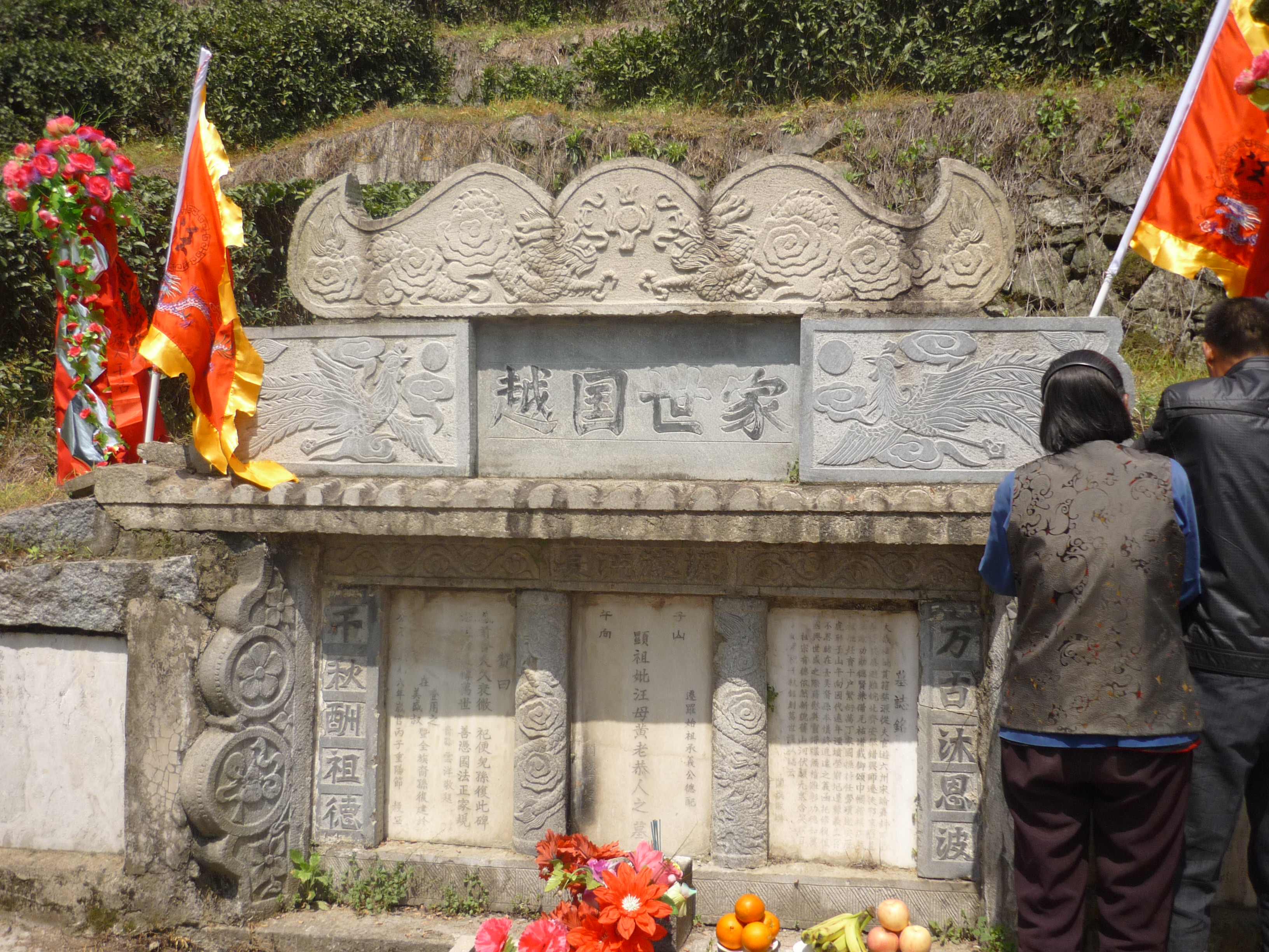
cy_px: 476
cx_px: 634
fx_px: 1210
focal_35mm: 33
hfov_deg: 55.4
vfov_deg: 42.9
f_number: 8
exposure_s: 1/160
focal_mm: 5.5
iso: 100
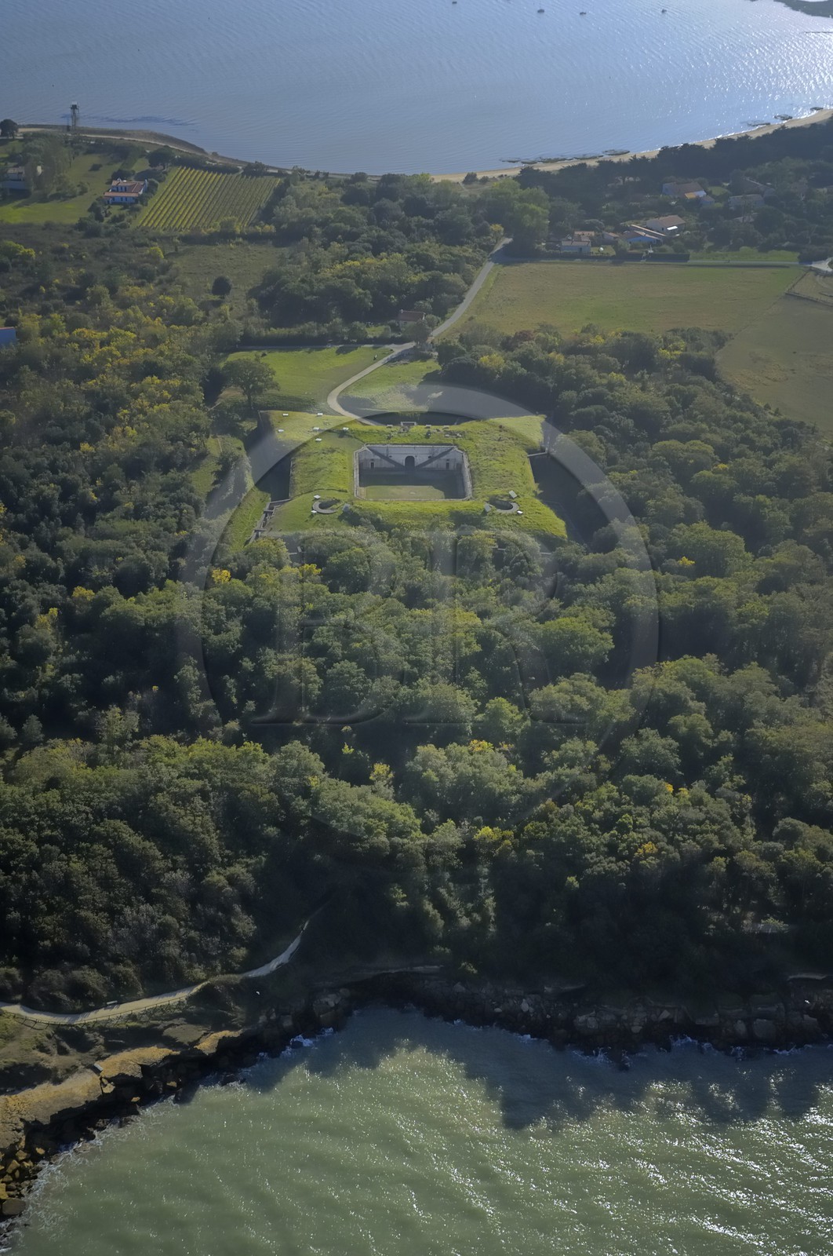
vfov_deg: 46.5
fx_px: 1462
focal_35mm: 42
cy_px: 628
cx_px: 416
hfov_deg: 31.8
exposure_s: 1/350
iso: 100
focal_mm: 28
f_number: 5
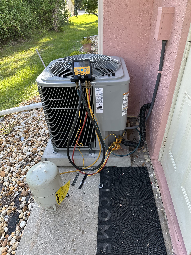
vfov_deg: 71.6
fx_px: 177
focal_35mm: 24
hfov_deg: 56.8
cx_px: 96
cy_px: 128
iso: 80
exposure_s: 1/291
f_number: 1.78
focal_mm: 6.86
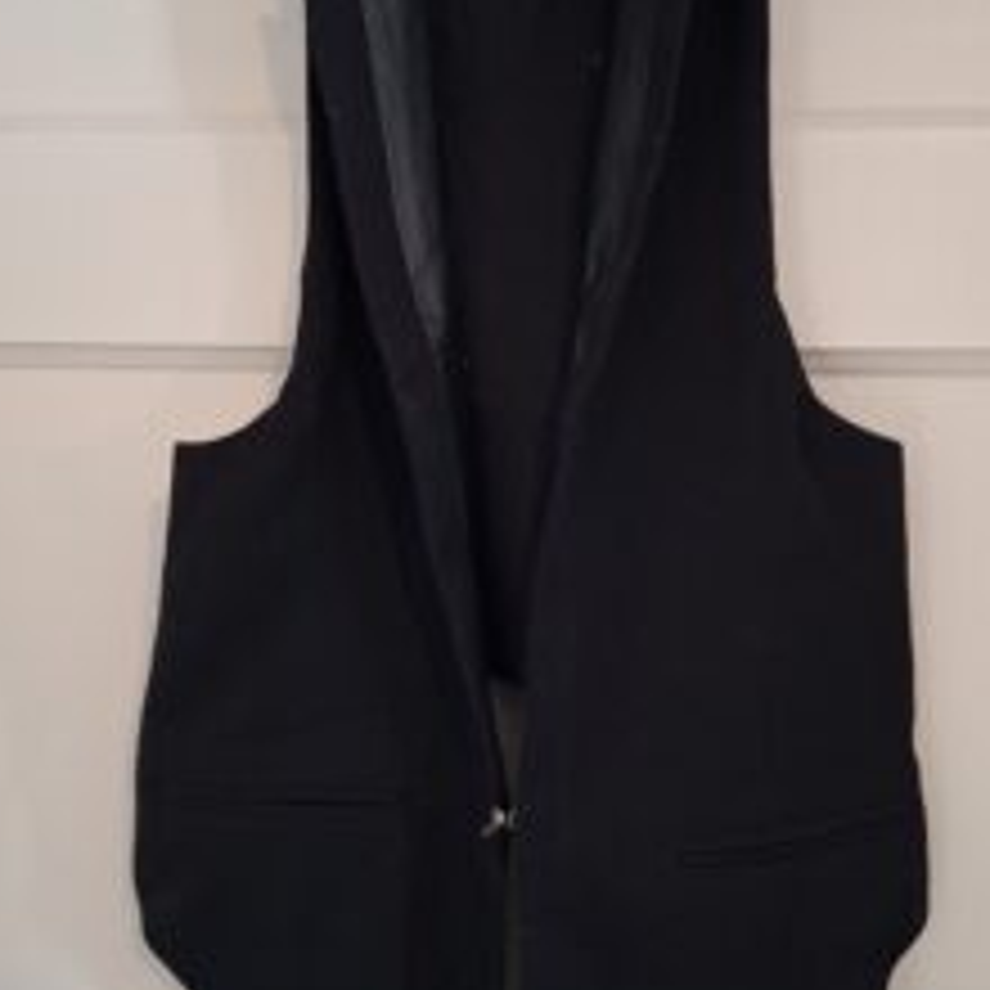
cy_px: 446
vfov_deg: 44.9
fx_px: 1197
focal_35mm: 37
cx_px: 531
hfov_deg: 44.9
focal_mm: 5.54
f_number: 1.8
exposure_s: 1/25
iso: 500
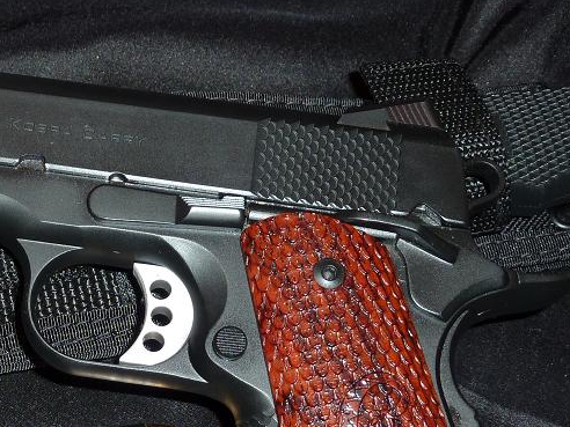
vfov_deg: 16.4
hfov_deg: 21.6
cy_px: 371
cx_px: 81
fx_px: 1466
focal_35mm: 89
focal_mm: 7.9
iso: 100
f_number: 3.8
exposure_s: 1/30
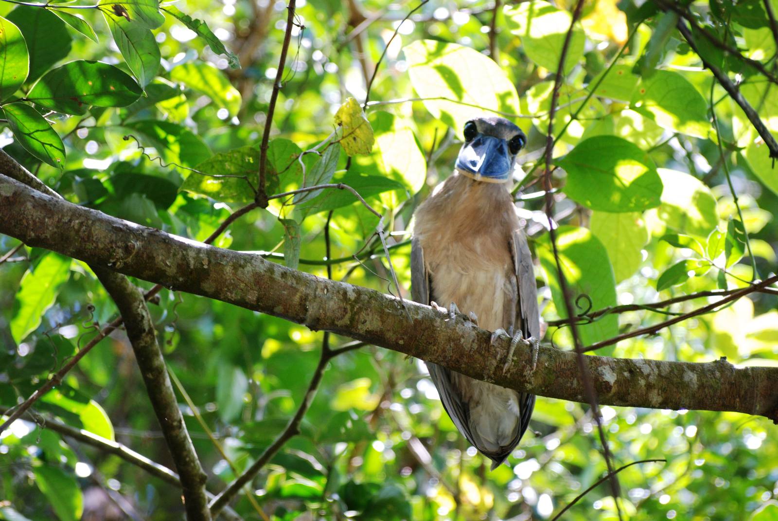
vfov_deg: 4.7
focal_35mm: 292
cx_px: 389
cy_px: 260
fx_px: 6329
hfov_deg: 7.0
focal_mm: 195
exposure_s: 1/160
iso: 400
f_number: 4.8
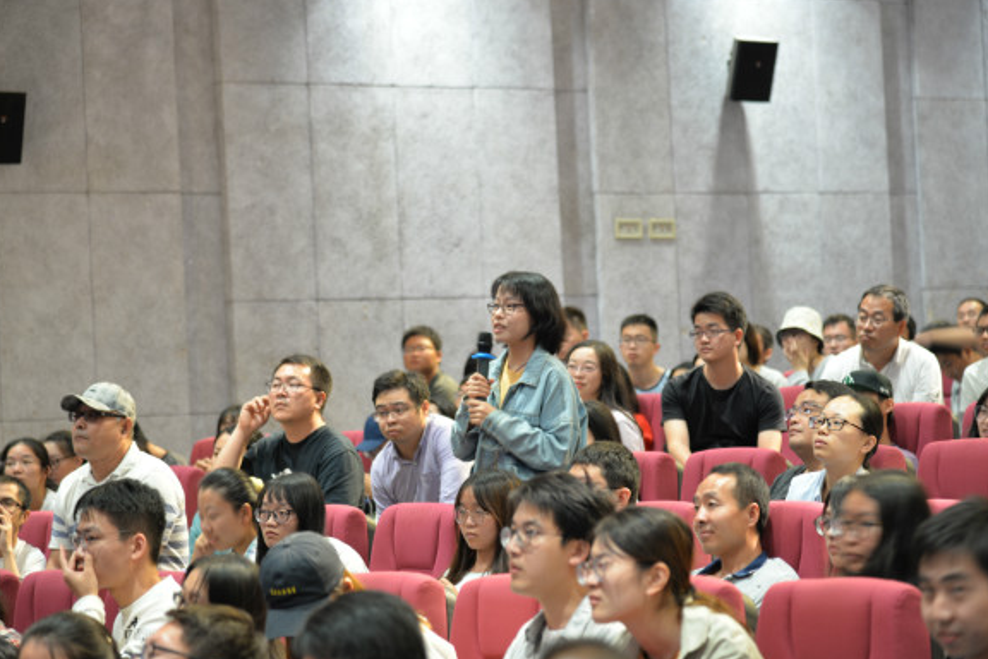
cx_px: 506
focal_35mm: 125
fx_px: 3430
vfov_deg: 11.0
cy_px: 335
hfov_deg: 16.4
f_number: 4
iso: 320
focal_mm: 120
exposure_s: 1/13
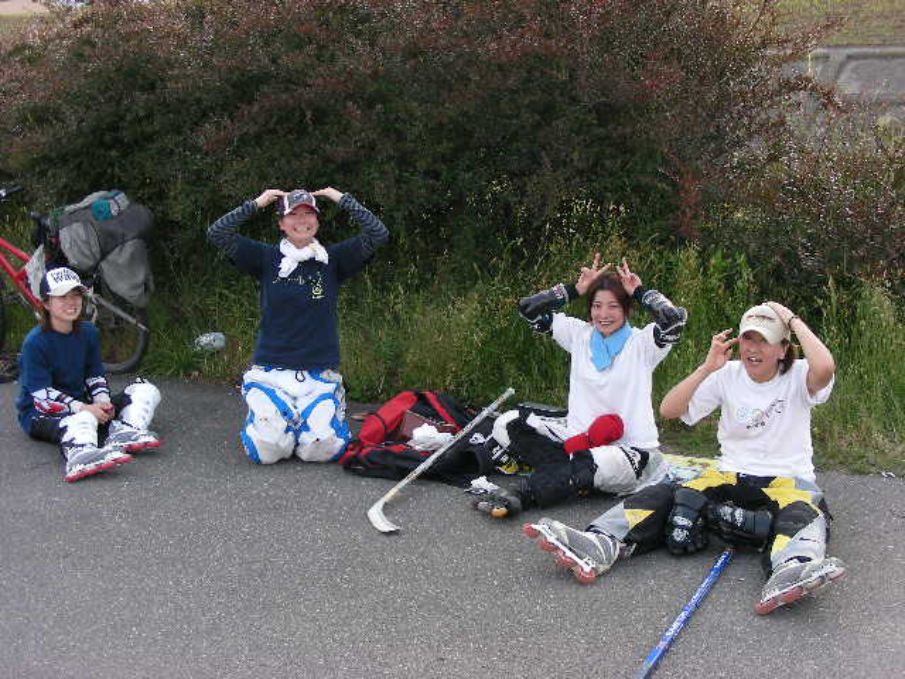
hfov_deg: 39.7
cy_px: 340
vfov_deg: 30.3
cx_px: 452
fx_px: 1255
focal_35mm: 48
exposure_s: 1/77.3
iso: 50
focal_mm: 8
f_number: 3.5
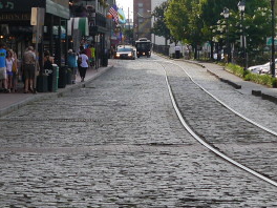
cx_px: 195
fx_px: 1240
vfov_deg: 9.4
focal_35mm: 155
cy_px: -42
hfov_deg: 12.7
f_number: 8
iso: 160
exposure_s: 1/320
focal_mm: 20
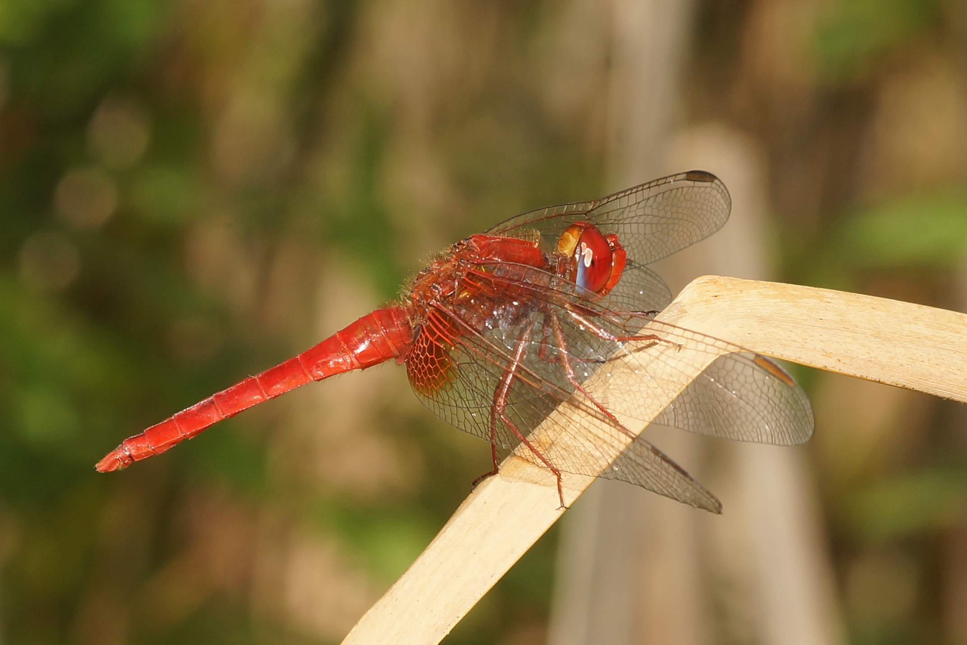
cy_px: 322
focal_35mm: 105
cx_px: 484
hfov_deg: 19.5
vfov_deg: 13.0
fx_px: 2820
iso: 200
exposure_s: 1/200
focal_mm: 105
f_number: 16
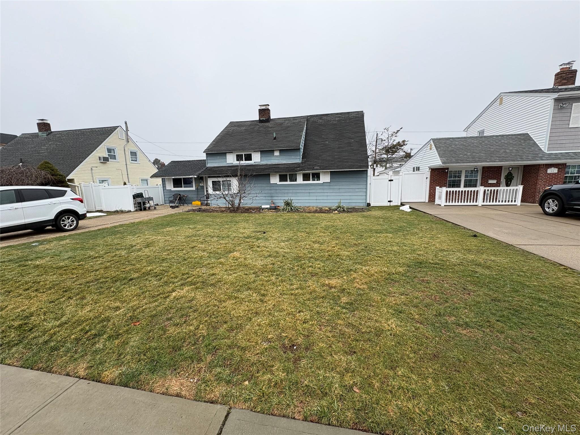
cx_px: 290
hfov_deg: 102.1
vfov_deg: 85.7
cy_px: 218
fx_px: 235
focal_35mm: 14
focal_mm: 2.22
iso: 40
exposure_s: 1/771
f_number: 2.2
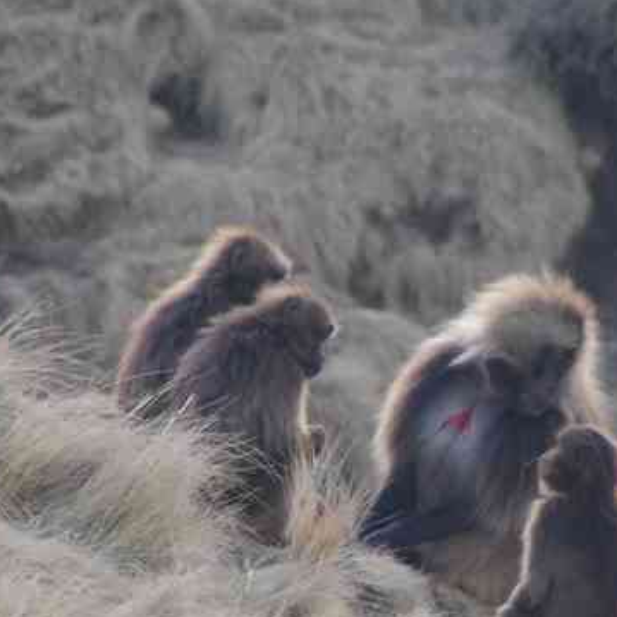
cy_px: 402
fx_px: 17867
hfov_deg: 2.0
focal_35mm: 886
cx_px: 482
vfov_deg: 2.0
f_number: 6.3
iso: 3200
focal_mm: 250
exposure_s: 1/25
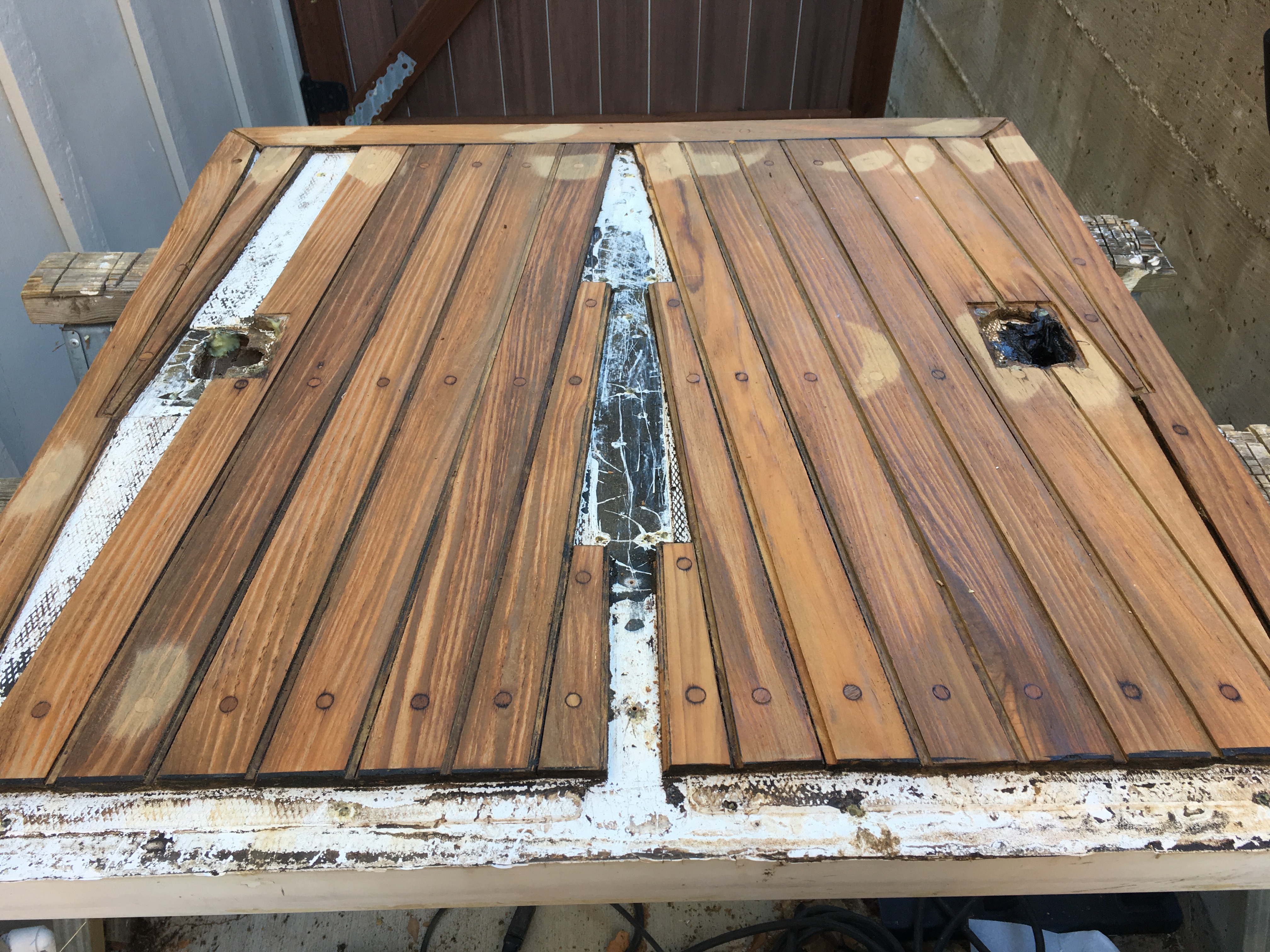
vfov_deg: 48.2
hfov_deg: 61.7
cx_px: 635
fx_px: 1064
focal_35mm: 29
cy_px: 476
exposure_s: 1/60
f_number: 2.2
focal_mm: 4.15
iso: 32
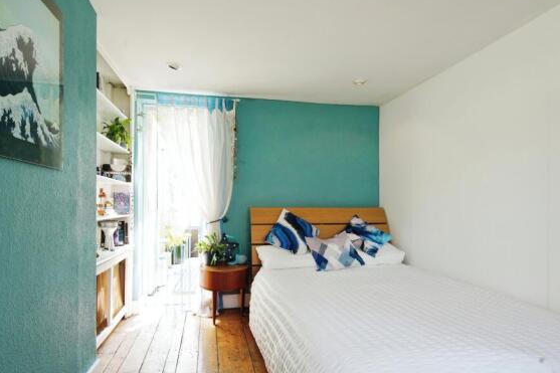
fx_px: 311
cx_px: 279
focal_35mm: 20
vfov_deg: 61.7
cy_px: 207
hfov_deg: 84.0
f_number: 10
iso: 640
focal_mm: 17
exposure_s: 1/50
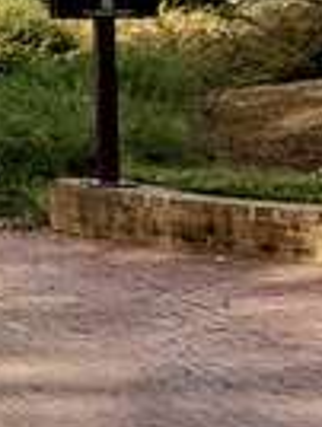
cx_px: -596
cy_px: -16
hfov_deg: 8.8
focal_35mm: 143
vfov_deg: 13.6
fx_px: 1768
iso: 80
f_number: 1.78
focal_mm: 6.86
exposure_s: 1/4950
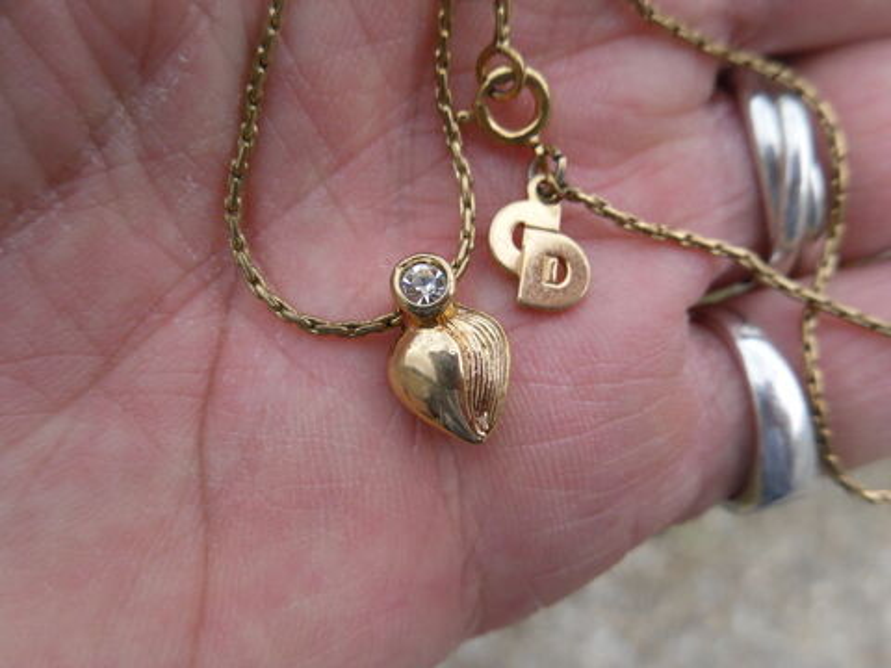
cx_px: 446
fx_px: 901
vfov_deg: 40.7
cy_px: 334
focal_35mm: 35
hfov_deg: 52.6
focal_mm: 6.3
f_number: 3.5
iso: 80
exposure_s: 1/378
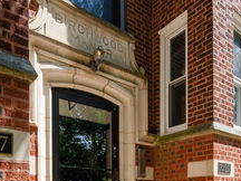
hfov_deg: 56.2
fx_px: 223
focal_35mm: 32
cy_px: 160
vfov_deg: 41.0
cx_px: 148
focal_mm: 10
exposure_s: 1/100
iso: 200
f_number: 9
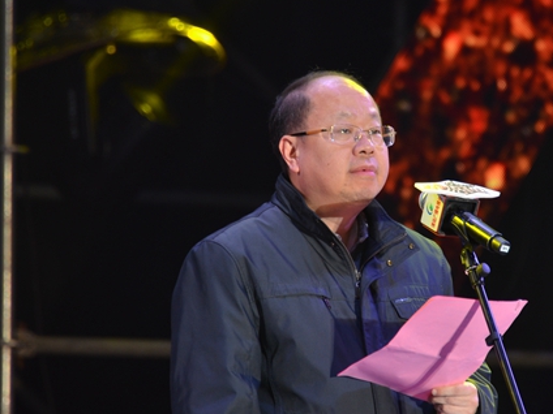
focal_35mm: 611
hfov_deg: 3.2
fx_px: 9761
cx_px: 370
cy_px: 179
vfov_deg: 2.4
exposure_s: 1/60
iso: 320
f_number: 5.6
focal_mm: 300
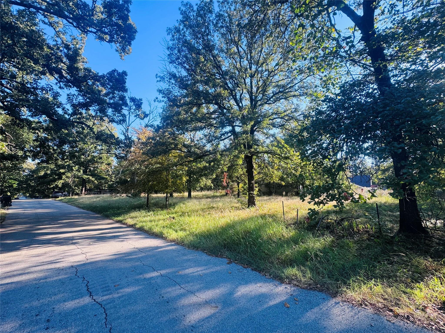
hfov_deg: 102.1
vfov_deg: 85.7
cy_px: 166
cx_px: 222
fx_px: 180
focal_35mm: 14
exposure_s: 1/281
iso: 40
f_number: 2.2
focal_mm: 2.22
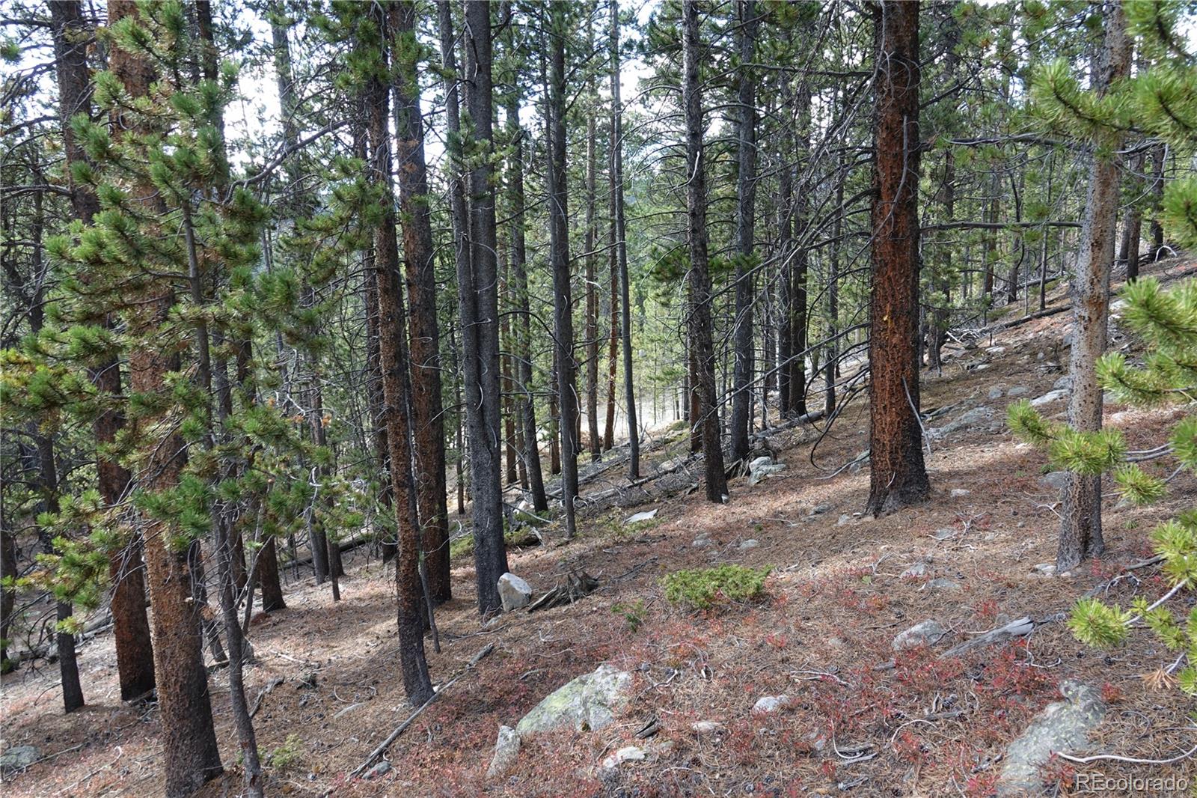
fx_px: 798
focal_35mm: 24
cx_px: 598
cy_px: 399
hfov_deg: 73.8
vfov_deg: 53.1
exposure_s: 1/100
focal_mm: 8.8
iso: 100
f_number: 2.4
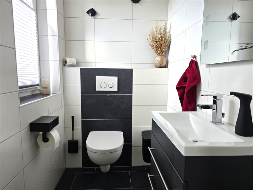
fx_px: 168
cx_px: 126
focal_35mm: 23
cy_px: 95
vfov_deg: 58.9
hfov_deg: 73.9
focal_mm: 6.3
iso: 80
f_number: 1.7
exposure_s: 1/180
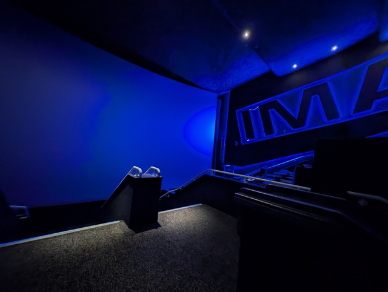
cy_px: 146
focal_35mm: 12
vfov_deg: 94.6
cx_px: 194
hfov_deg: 110.5
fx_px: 135
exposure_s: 1/15
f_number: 1.95
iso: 469
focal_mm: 2.23
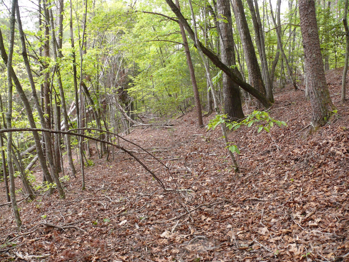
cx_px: 174
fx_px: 353
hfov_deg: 52.6
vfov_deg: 40.7
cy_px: 131
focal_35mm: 35
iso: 200
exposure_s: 1/100
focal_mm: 7.4
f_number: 2.8
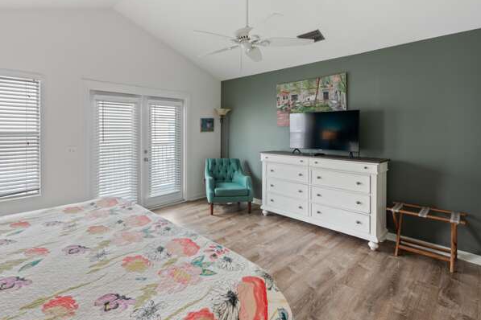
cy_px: 133
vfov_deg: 66.9
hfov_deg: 89.2
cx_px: 199
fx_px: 240
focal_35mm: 18
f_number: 9
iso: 250
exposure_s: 1/4
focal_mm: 14
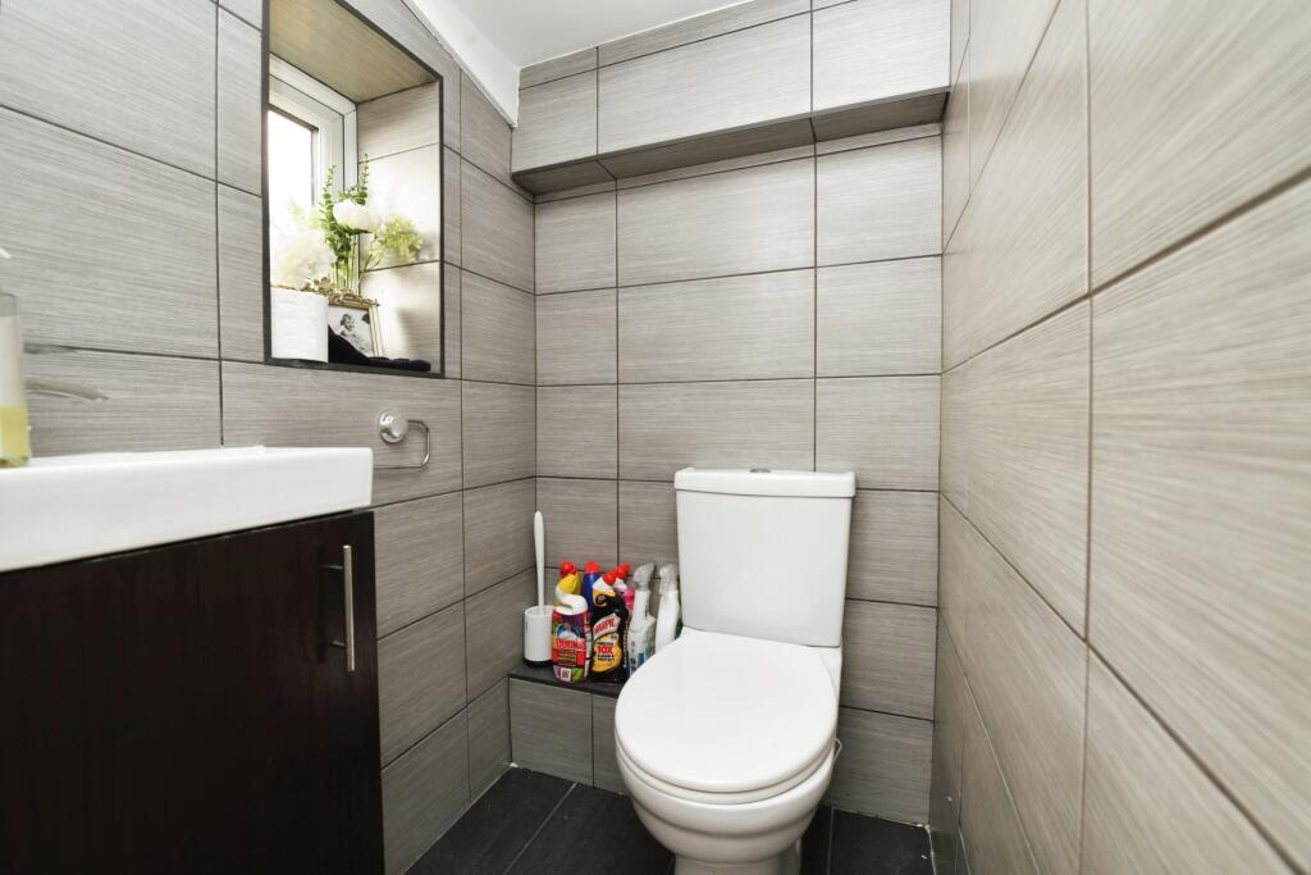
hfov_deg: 100.4
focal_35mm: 15
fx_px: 546
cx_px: 656
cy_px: 438
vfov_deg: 77.3
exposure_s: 1/60
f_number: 8
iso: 800
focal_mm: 15
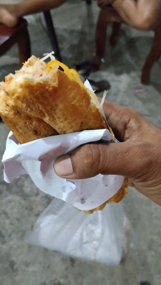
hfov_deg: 36.3
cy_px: 142
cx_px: 54
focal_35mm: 32
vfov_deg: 61.0
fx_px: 243
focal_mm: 4.22
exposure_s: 1/20
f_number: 1.8
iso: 1250
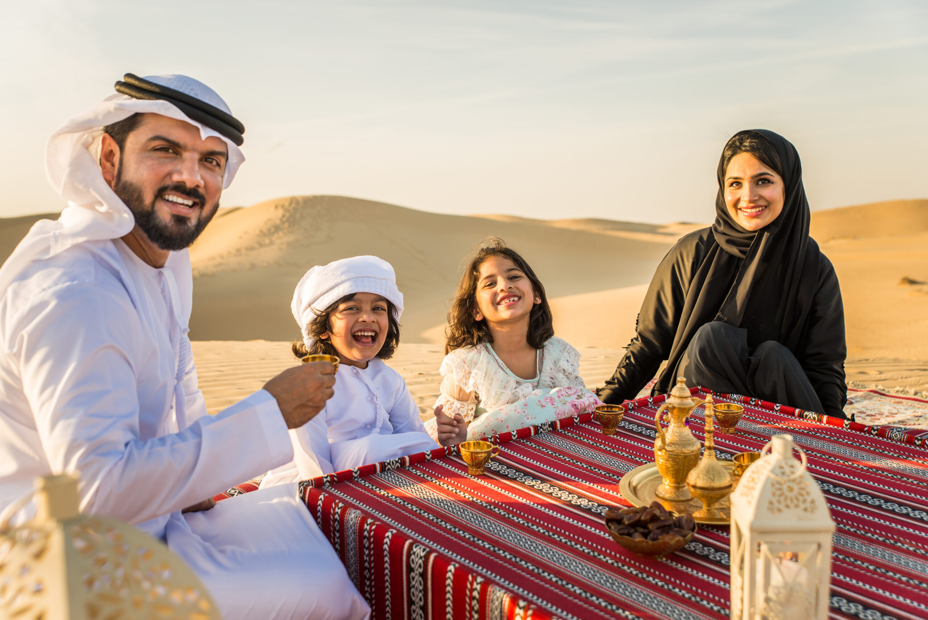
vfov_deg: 33.4
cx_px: 464
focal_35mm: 40
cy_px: 310
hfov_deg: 48.4
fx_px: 1031
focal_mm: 40
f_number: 4
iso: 100
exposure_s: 1/250
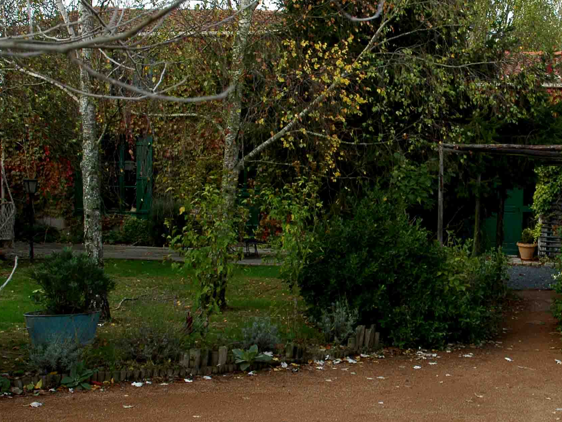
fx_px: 925
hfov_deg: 33.1
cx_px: 421
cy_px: 201
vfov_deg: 25.7
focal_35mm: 57
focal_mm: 22
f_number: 9
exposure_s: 1/100
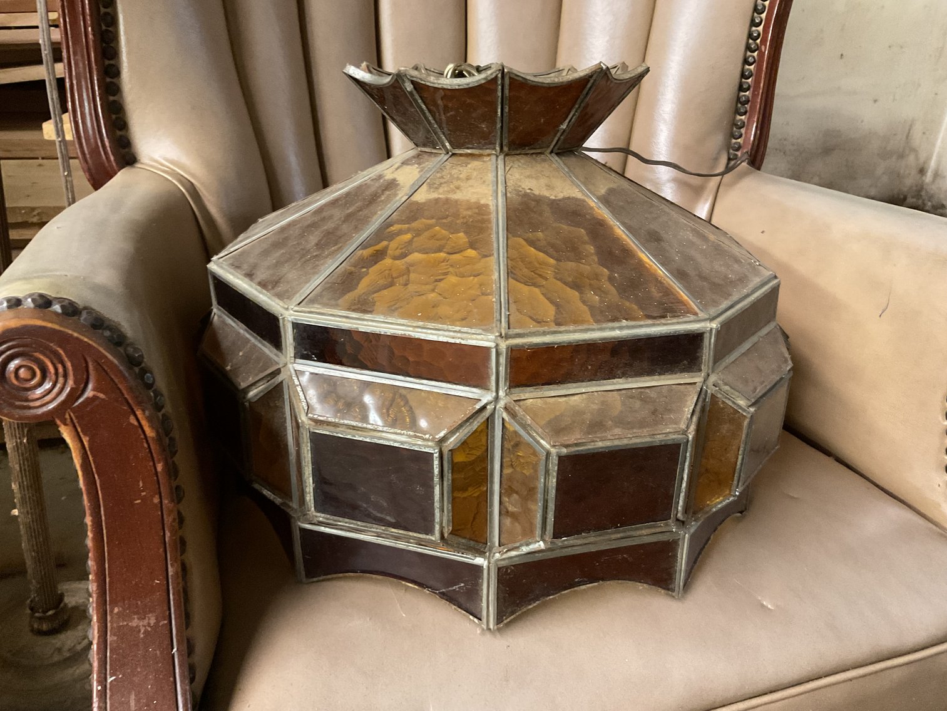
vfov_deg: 48.2
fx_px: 793
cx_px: 474
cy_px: 356
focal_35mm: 29
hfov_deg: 61.7
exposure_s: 1/30
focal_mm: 3
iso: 400
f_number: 1.8
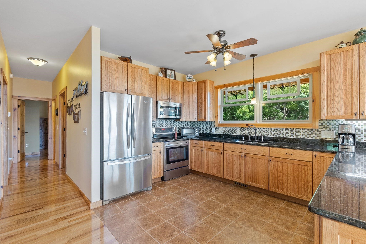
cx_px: 183
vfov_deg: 73.8
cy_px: 122
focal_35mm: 16
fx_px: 163
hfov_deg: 96.7
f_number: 10
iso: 640
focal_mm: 16
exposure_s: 1/5
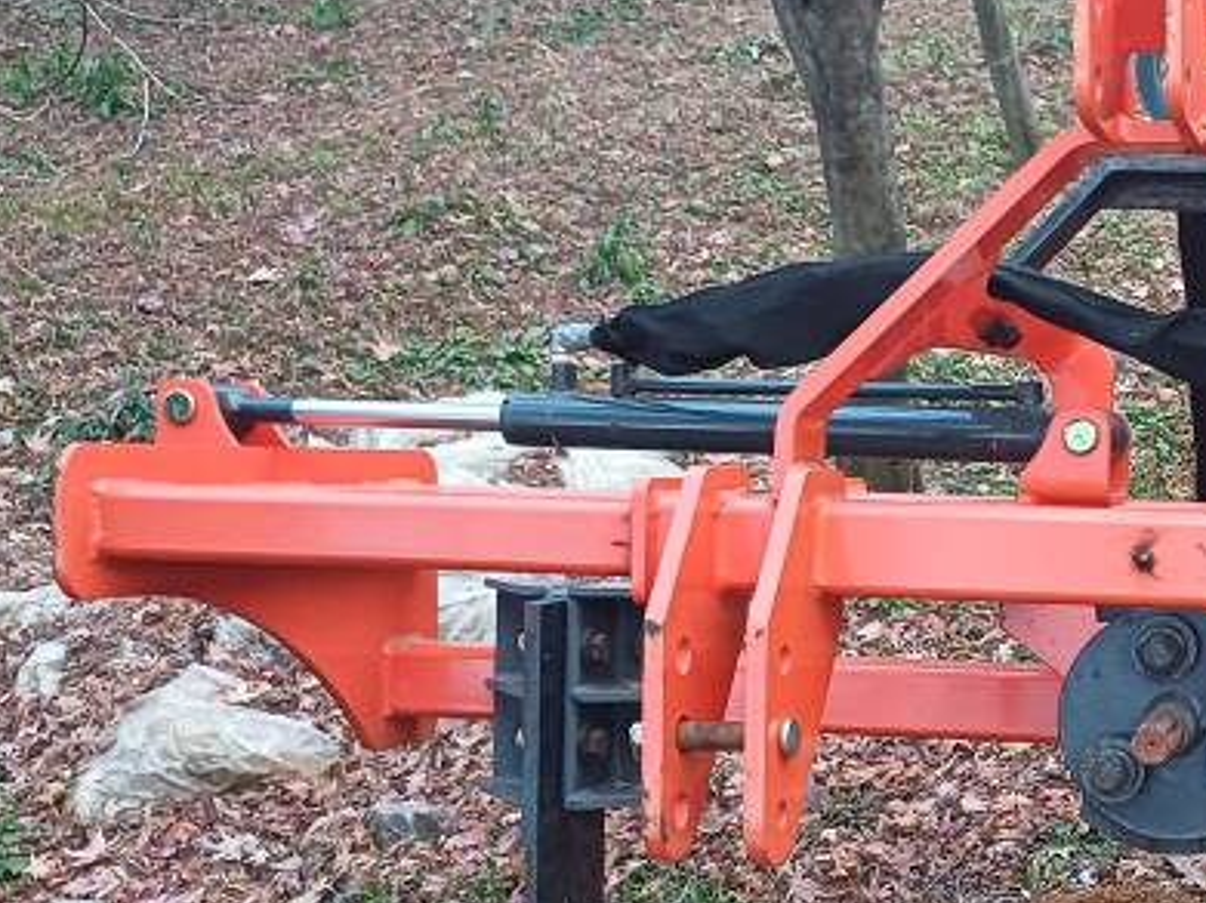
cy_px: 647
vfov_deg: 22.8
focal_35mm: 64
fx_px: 2229
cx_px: 1215
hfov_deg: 28.4
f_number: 1.8
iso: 320
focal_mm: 4.65
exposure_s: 1/60
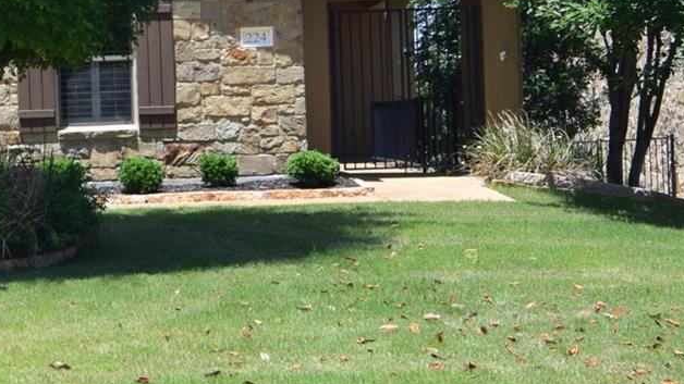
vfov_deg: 14.7
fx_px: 1487
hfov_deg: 25.2
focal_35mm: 82
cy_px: 121
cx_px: 78
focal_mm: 16
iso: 200
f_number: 8
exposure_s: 1/500
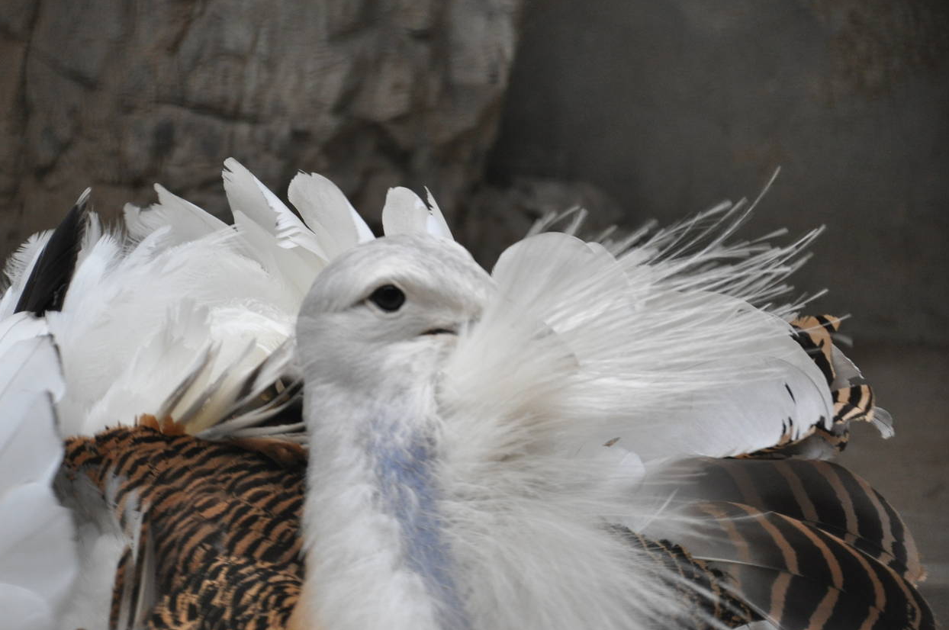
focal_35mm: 203
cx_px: 366
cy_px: 403
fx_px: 5335
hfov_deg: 10.2
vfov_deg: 6.8
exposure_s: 1/40
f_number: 5.6
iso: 800
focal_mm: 105
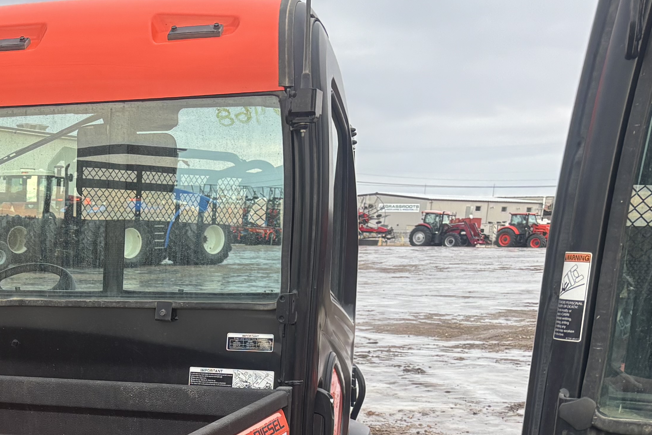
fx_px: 1268
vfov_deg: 18.7
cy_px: 476
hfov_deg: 26.2
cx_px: -95
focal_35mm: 70
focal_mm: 5.96
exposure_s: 1/121
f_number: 1.6
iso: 50
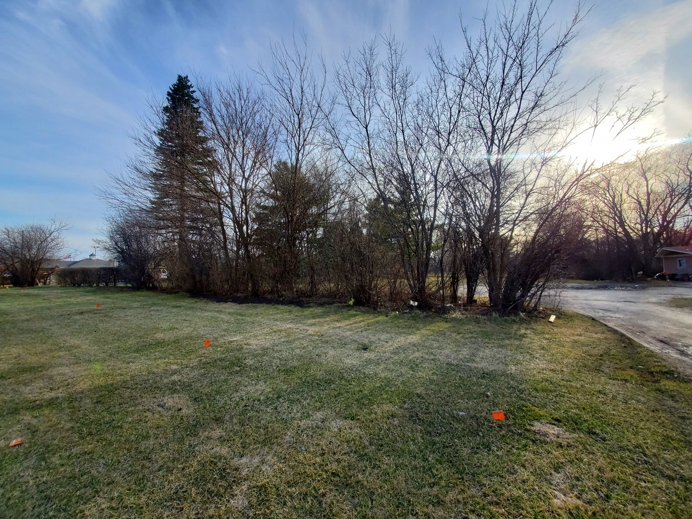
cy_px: 260
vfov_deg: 89.9
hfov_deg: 106.2
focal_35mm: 13
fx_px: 260
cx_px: 346
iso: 50
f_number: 2.2
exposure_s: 1/792
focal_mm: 1.8
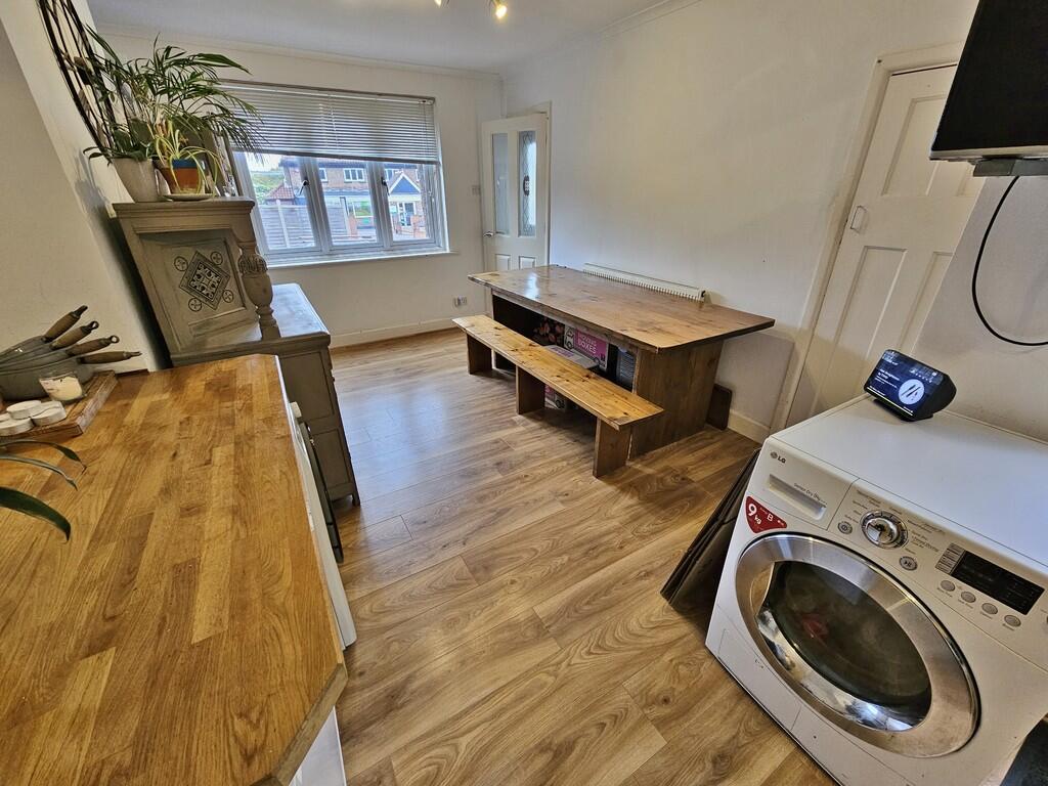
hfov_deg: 106.2
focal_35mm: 13
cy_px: 393
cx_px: 524
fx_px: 394
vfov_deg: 89.9
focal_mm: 2.2
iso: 250
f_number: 2.2
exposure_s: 1/50
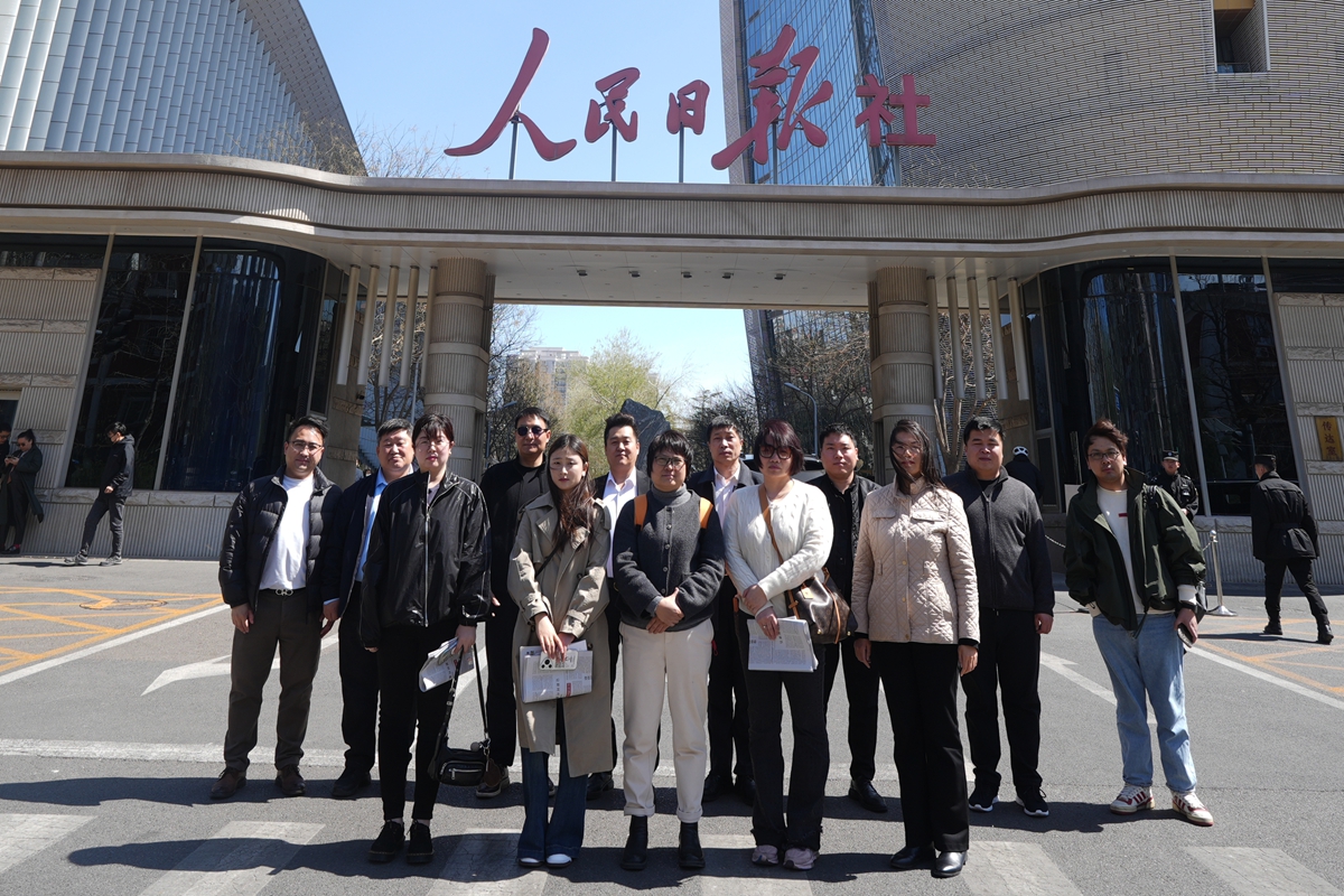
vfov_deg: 73.7
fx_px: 597
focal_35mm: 16
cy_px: 448
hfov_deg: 96.7
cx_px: 672
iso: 80
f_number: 4
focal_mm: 16
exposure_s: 1/400
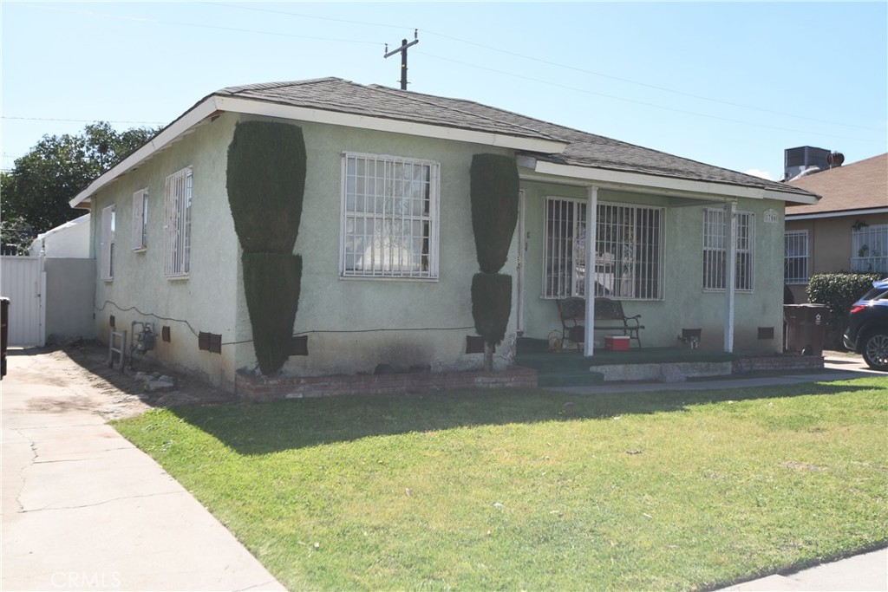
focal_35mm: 33
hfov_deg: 57.2
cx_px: 444
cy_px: 296
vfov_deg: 40.0
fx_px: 814
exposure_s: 1/200
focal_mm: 22
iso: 100
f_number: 7.1
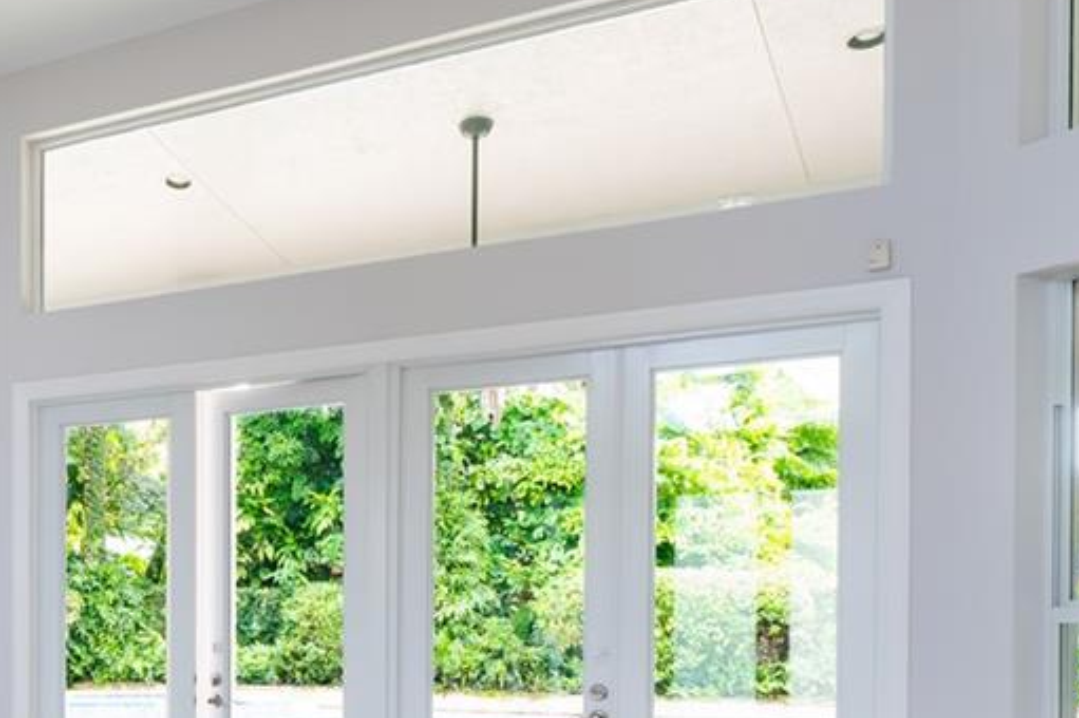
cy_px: 621
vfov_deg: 27.7
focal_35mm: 47
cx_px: -144
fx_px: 1408
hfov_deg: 35.1
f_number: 7.1
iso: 250
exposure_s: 1/5
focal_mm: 10
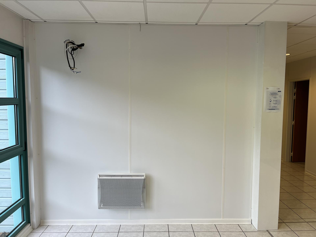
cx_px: 158
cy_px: 118
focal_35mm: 26
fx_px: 237
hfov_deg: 67.3
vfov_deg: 53.1
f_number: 1.6
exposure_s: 1/100
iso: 32
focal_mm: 5.1
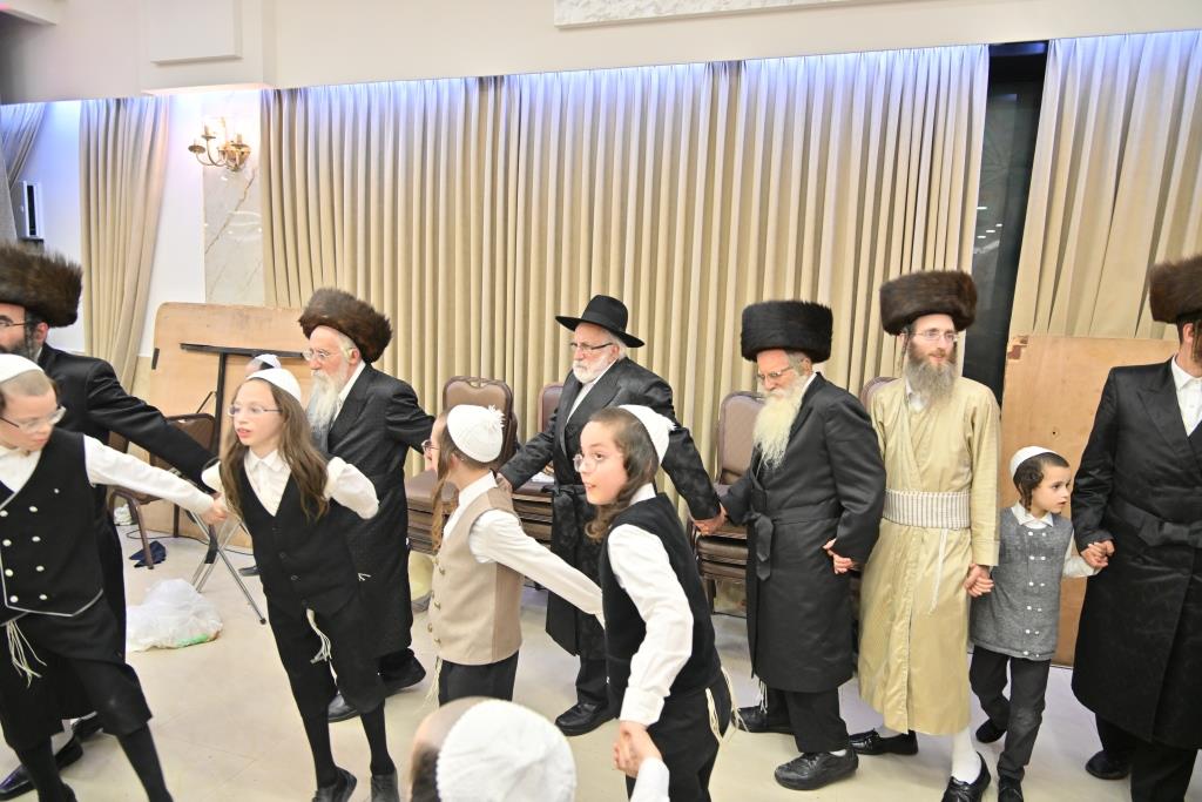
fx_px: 801
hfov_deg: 73.7
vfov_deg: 53.1
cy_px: 401
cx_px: 601
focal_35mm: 24
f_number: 4
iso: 1000
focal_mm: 24
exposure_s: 1/160
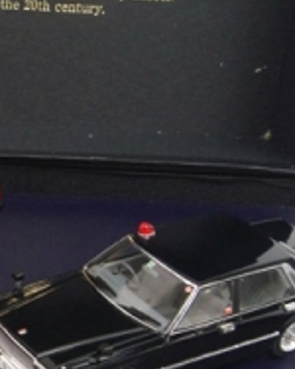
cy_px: 284
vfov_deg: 21.1
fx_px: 984
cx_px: -187
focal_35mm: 90
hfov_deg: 15.3
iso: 1600
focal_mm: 20
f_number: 16
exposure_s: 1/10
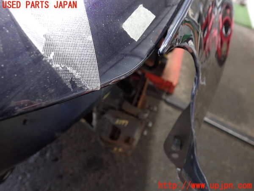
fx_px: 220
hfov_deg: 60.0
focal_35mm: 30
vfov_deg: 46.8
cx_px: 127
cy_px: 96
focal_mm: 5.4
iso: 500
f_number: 2.3
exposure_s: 1/30
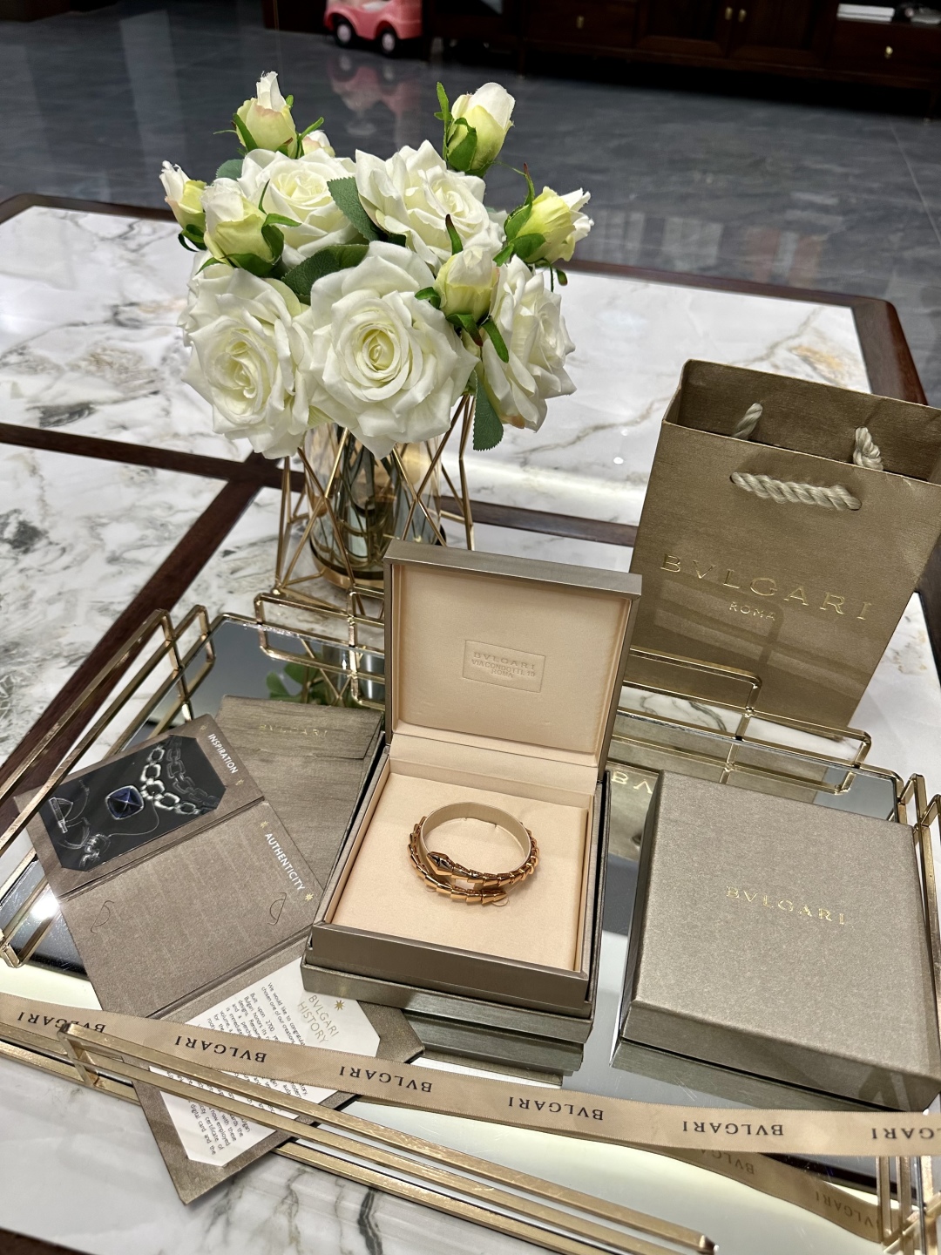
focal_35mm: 24
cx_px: 470
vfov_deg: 71.6
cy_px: 628
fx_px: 870
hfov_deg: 56.8
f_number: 1.78
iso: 160
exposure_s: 1/100
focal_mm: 6.86
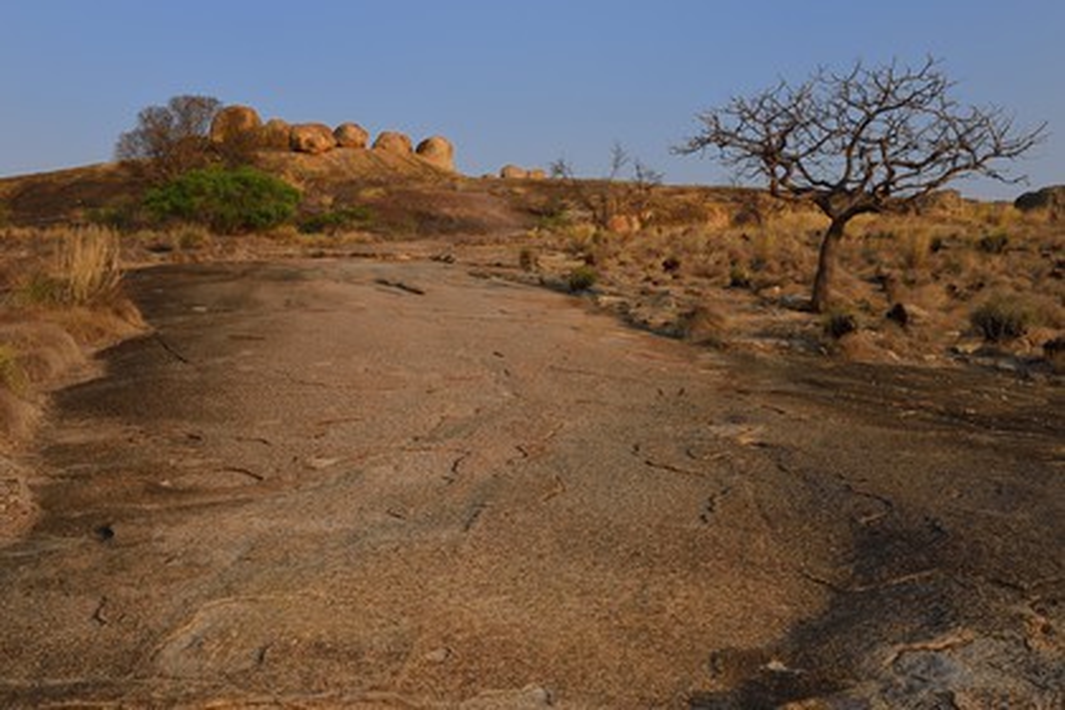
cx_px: 532
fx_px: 1242
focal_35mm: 42
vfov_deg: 31.9
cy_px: 355
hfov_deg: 46.4
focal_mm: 42
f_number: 11
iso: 400
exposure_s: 1/320
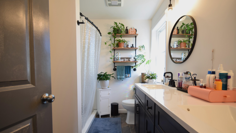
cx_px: 119
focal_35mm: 16
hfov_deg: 99.4
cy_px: 78
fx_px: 100
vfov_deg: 66.6
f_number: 6.3
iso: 200
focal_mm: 10
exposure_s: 1/20
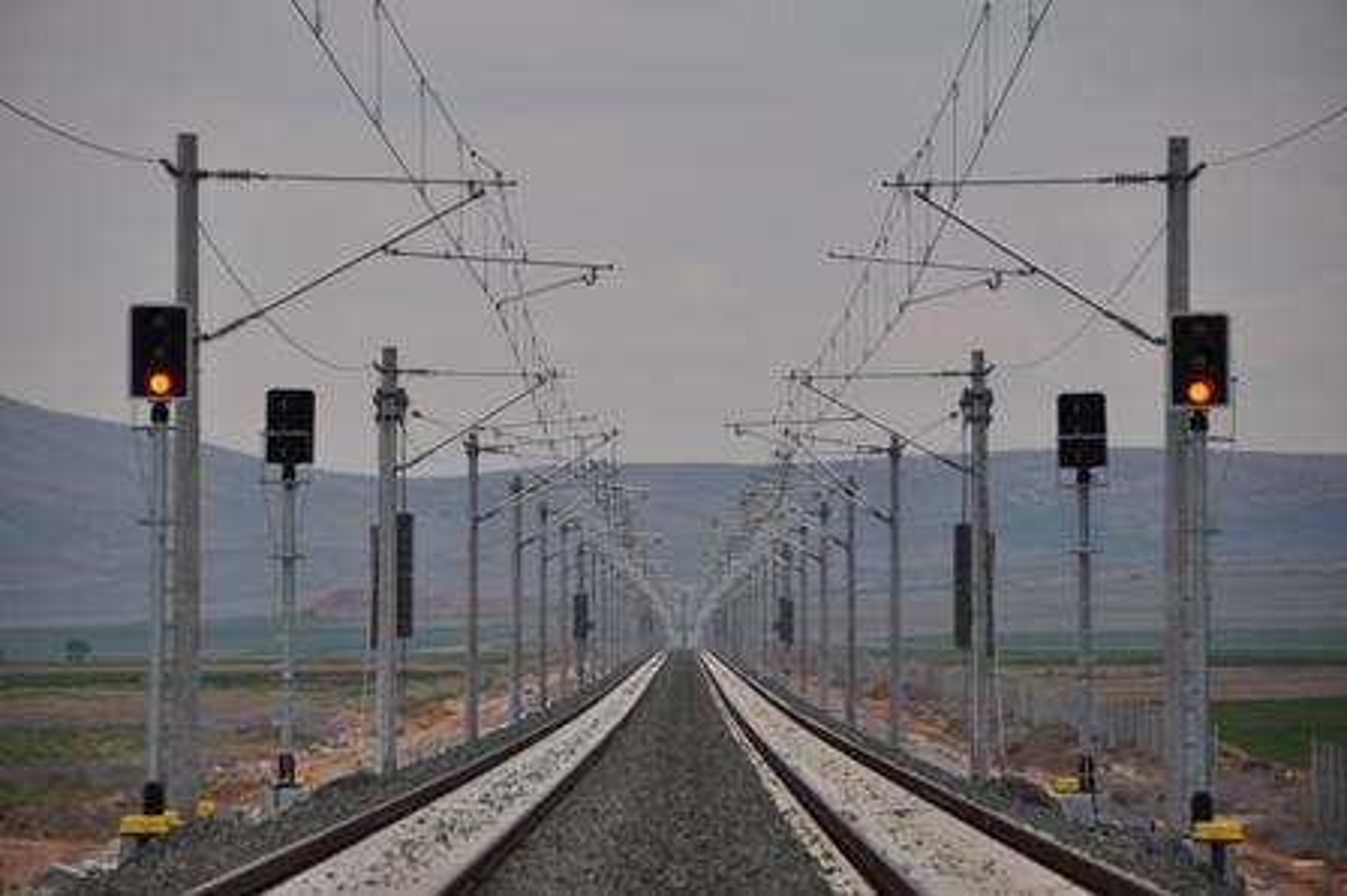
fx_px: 8412
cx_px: 674
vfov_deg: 6.1
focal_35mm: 225
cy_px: 448
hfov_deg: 9.2
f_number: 5.6
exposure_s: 1/1250
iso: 200
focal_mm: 150
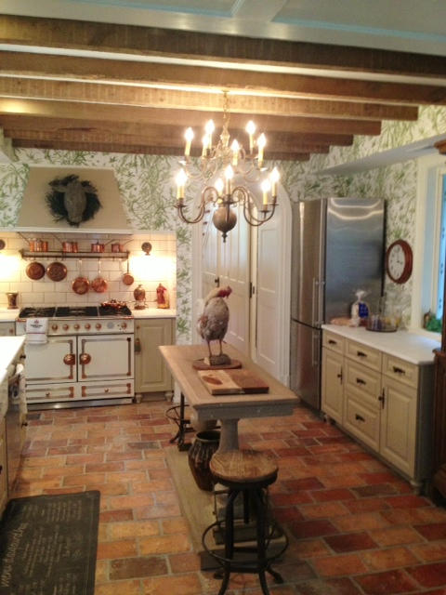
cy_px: 298
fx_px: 601
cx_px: 223
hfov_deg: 40.7
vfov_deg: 52.6
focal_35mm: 35
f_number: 2.4
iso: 200
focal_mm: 4.28
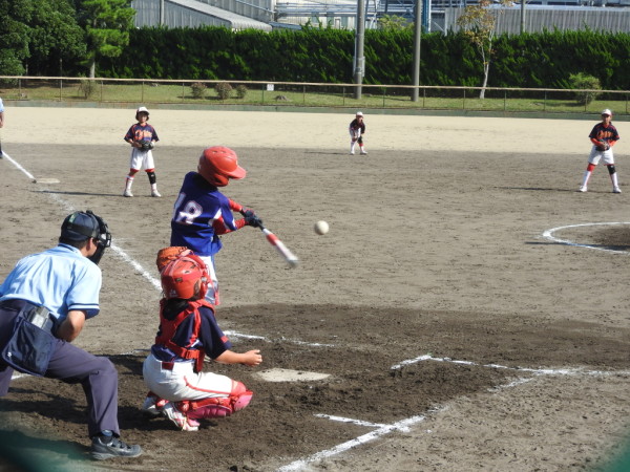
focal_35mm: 85
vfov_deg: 17.4
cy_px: 236
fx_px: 1547
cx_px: 315
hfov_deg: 23.0
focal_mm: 15.2
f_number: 4.5
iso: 100
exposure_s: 1/500
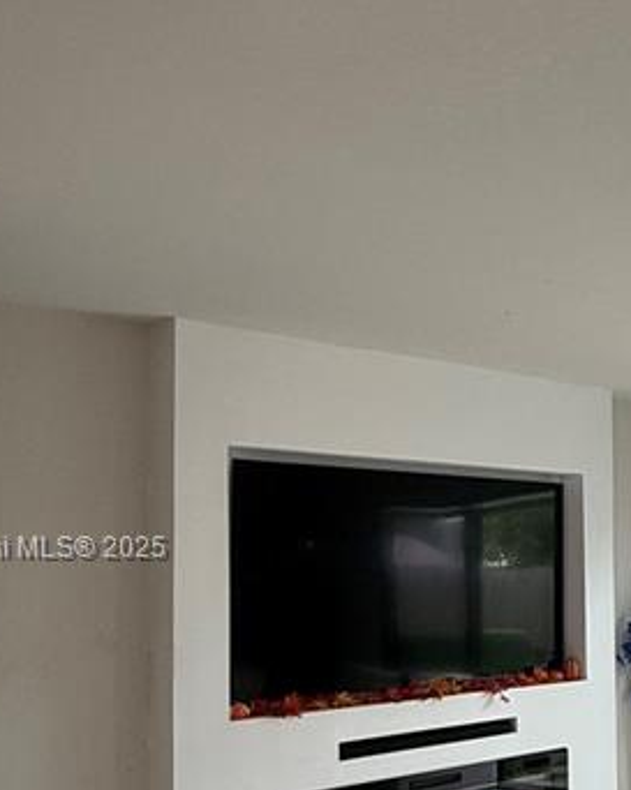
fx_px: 1122
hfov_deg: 27.2
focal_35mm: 48
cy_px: 550
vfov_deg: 38.2
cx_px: 784
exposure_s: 1/120
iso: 100
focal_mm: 2.22
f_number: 2.2
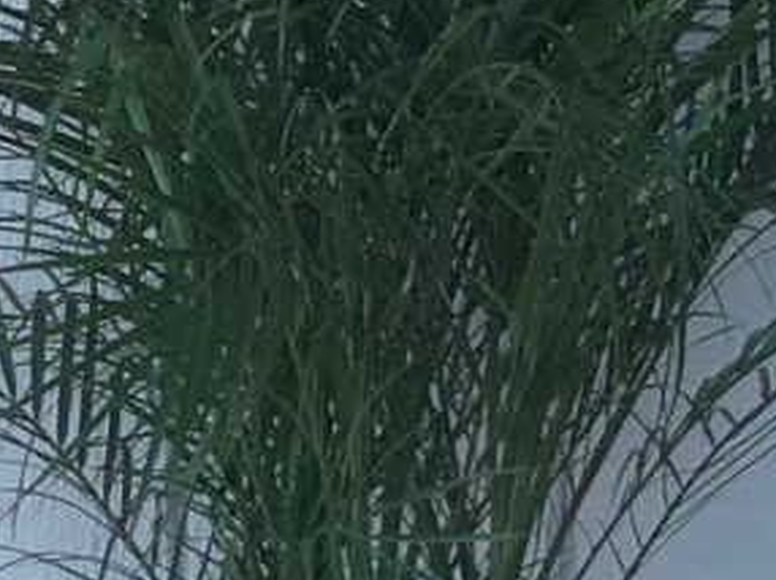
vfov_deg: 3.7
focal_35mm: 402
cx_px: 2534
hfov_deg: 4.7
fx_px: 9004
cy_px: -293
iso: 32
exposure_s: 1/120
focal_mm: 6.6
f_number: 2.8
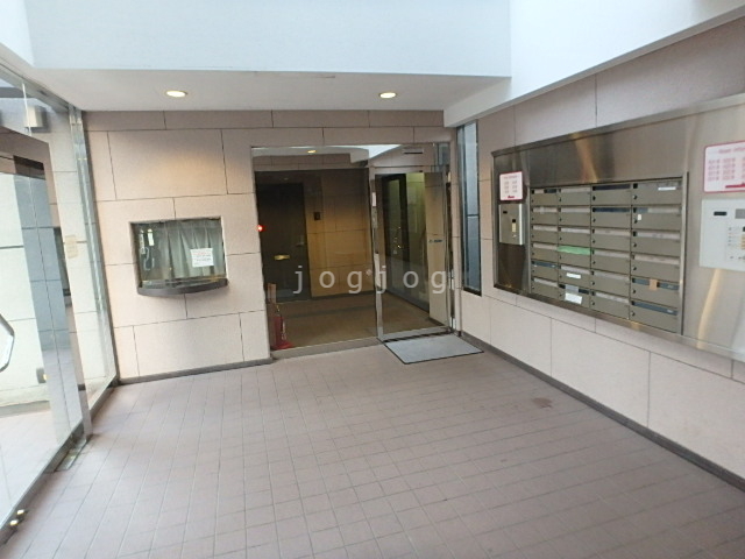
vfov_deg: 63.4
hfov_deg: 79.0
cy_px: 280
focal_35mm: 21
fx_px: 452
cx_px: 372
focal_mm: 3.7
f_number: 3.5
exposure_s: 1/30
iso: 640
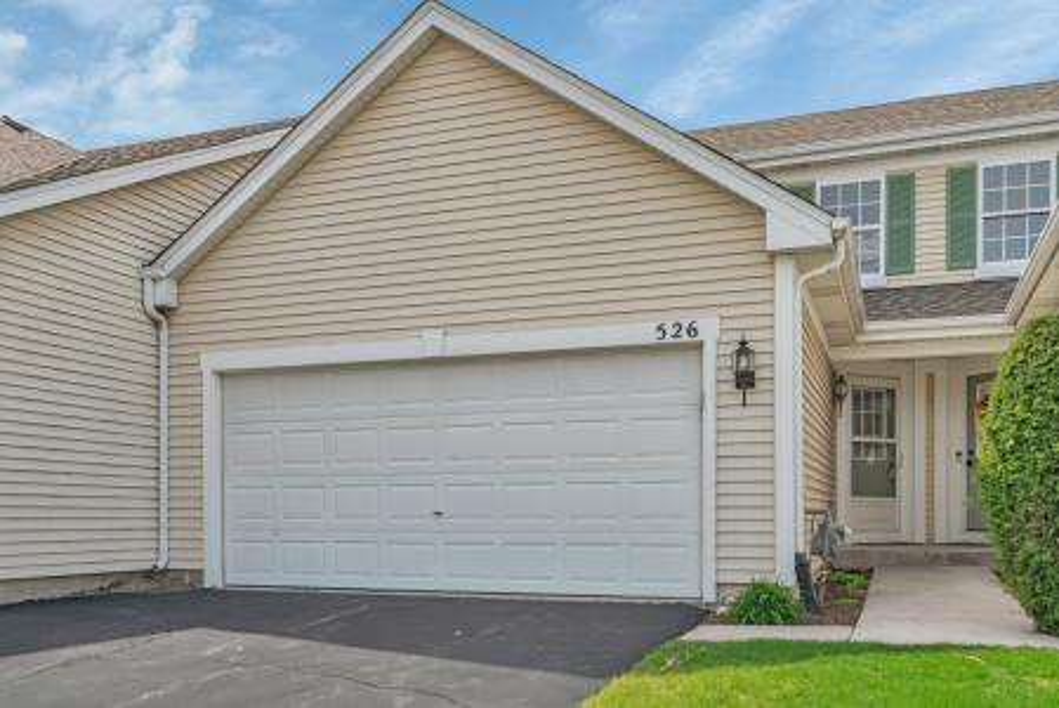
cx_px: 530
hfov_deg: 58.7
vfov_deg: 41.2
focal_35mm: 32
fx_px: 942
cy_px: 354
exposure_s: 1/500
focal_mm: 32
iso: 800
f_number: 9
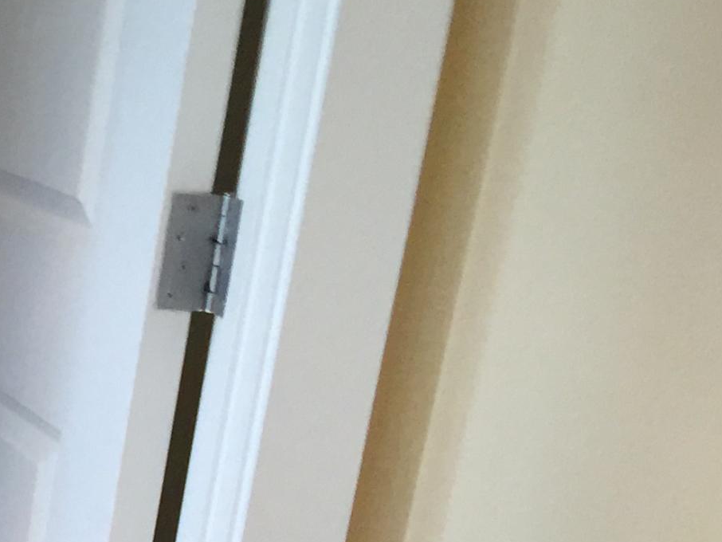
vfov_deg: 14.9
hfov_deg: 18.6
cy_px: 647
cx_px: -289
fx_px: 2003
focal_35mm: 96
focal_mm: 4.15
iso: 100
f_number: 2.2
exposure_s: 1/15
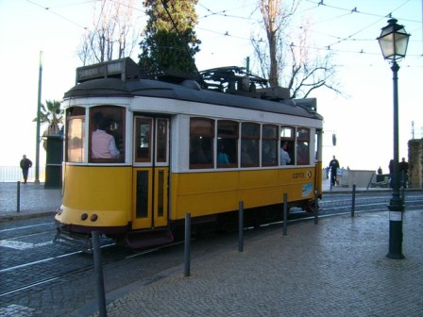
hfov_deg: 52.6
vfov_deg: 40.7
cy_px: 158
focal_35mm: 35
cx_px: 212
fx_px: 428
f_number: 5.8
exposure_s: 1/65
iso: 50
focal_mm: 5.95
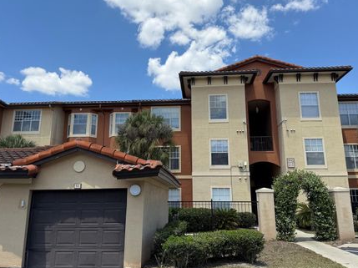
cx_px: 177
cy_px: 134
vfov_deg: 49.7
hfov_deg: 63.5
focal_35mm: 28
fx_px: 289
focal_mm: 6.76
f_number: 1.78
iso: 80
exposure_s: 1/3584
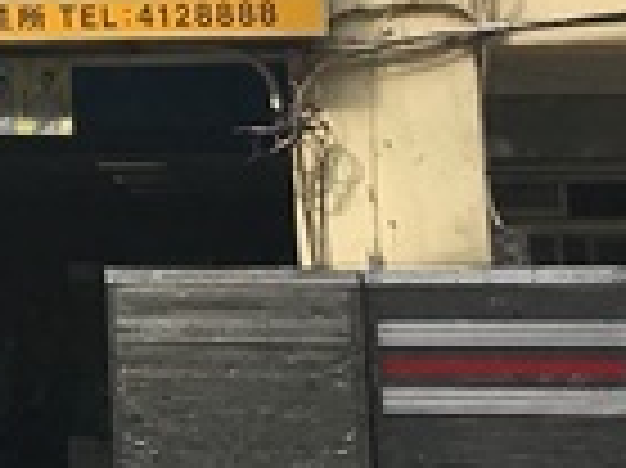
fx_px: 2493
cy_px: -279
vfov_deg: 10.3
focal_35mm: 138
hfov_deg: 13.1
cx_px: -453
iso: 20
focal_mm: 3.99
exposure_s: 1/2037
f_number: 1.8
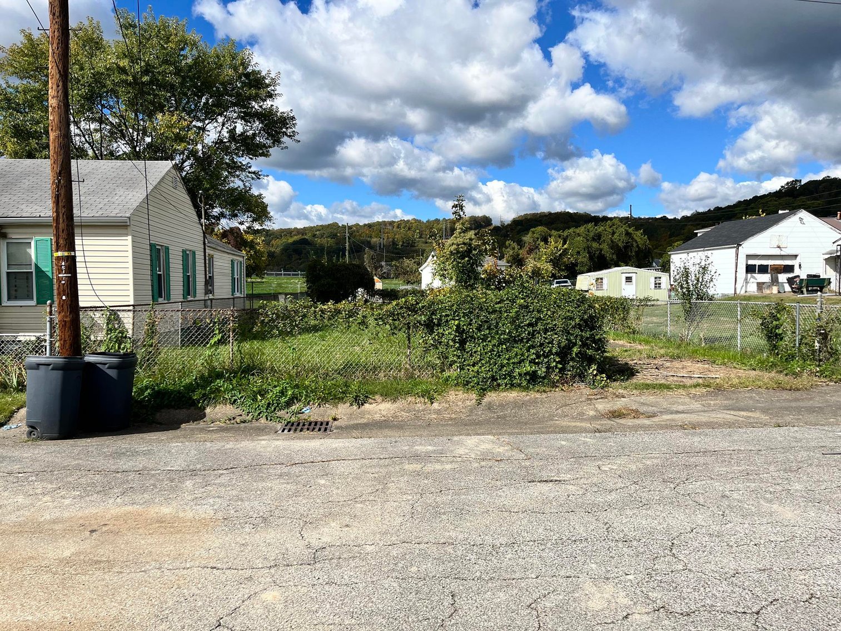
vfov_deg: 53.1
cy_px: 316
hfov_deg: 67.3
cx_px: 420
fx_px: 632
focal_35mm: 26
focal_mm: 5.1
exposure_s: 1/4854
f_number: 1.6
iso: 50
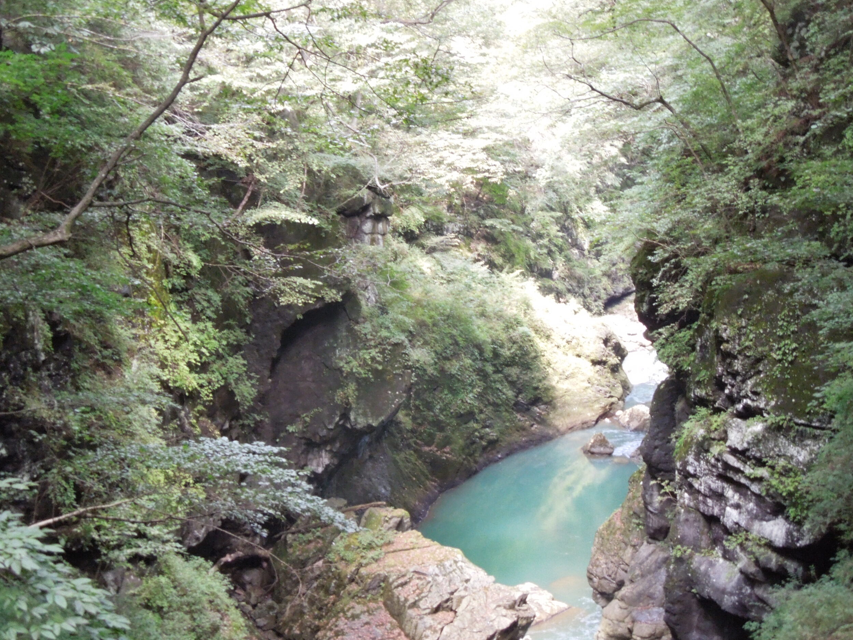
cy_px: 324
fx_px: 1084
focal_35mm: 44
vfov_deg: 32.9
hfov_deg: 42.9
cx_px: 431
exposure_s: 1/100
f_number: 3.9
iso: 800
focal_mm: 7.8
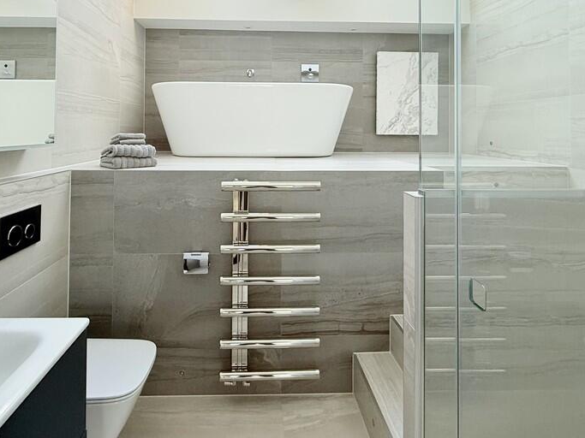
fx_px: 355
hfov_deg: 78.9
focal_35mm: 21
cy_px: 123
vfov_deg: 60.8
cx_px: 271
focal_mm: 2.22
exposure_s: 1/99
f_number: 2.2
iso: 125
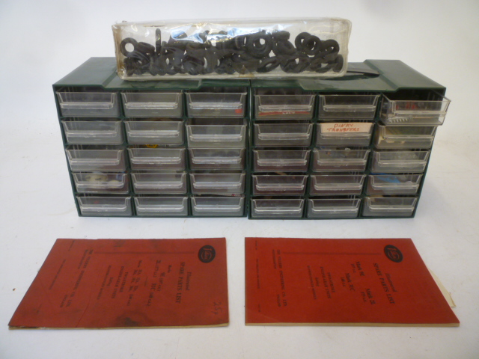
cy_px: 180
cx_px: 240
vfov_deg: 48.2
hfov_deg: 61.7
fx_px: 401
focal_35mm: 29
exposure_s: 1/30
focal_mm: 5.2
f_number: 3.3
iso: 125
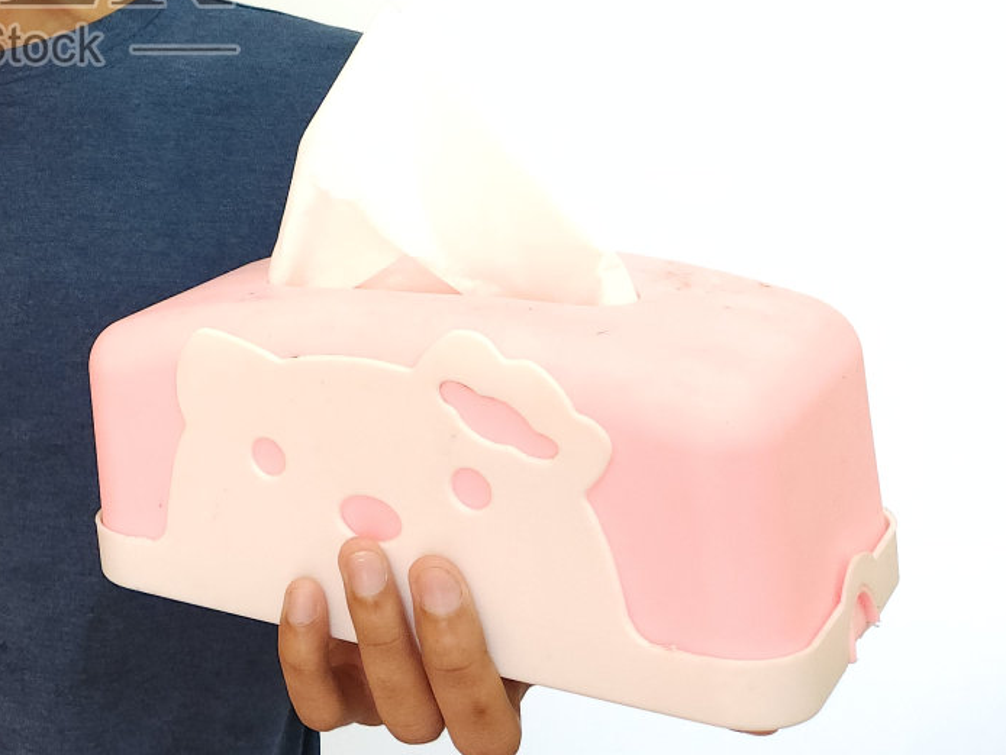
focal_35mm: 53
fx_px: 1541
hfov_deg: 33.1
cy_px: -22
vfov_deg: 26.0
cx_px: -4
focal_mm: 5.4
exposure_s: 1/90
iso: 200
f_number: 1.8
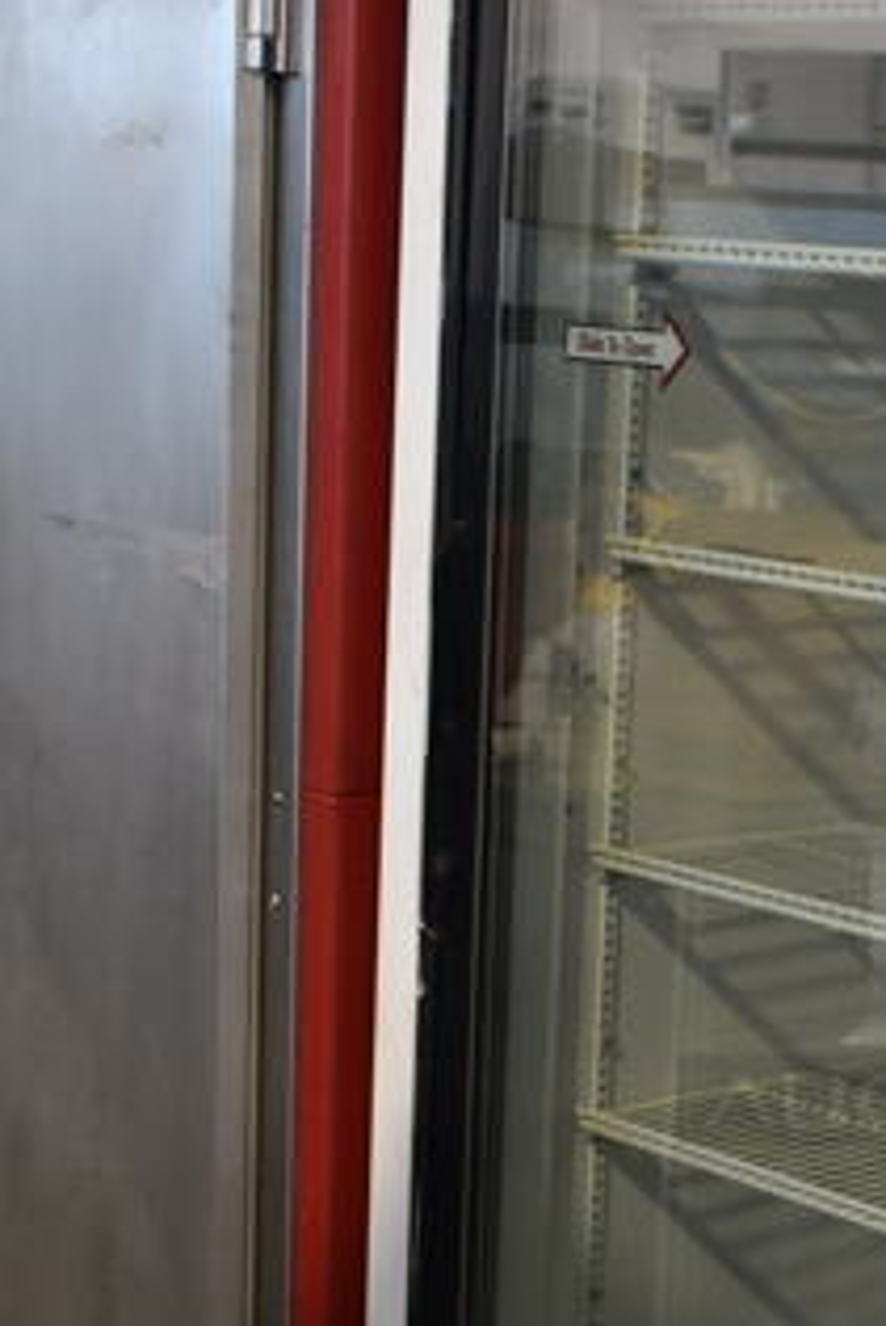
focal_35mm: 78
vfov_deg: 25.8
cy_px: 925
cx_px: 1146
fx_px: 2876
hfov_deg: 16.6
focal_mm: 18
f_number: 3.5
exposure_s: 1/30
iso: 400
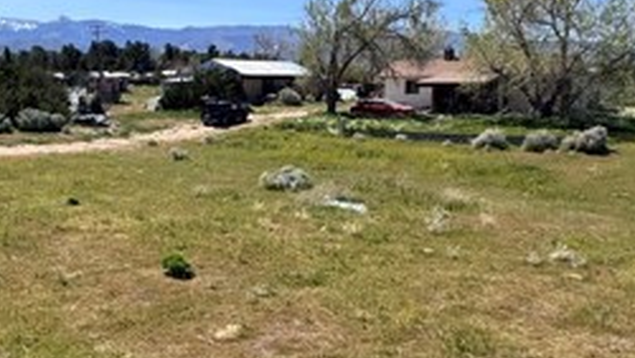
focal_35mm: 39
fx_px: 657
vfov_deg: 30.4
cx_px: 201
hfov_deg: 50.4
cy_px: 206
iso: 50
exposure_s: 1/2146
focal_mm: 2.22
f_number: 2.2
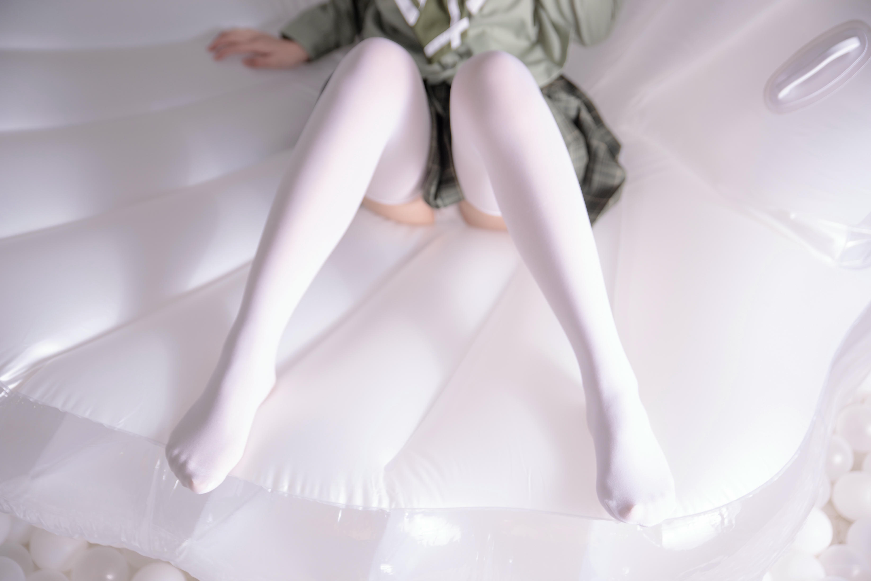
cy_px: 290
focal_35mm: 44
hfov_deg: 44.5
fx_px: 1065
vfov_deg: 30.5
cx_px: 436
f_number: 2.8
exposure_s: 1/160
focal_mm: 44
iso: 100
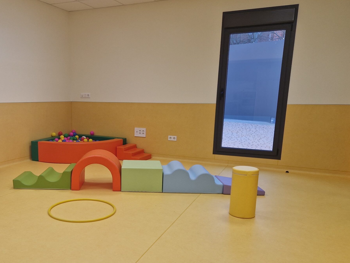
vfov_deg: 42.6
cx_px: 118
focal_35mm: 33
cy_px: 166
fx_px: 334
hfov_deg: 54.3
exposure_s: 1/100
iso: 50
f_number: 1.8
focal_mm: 5.4
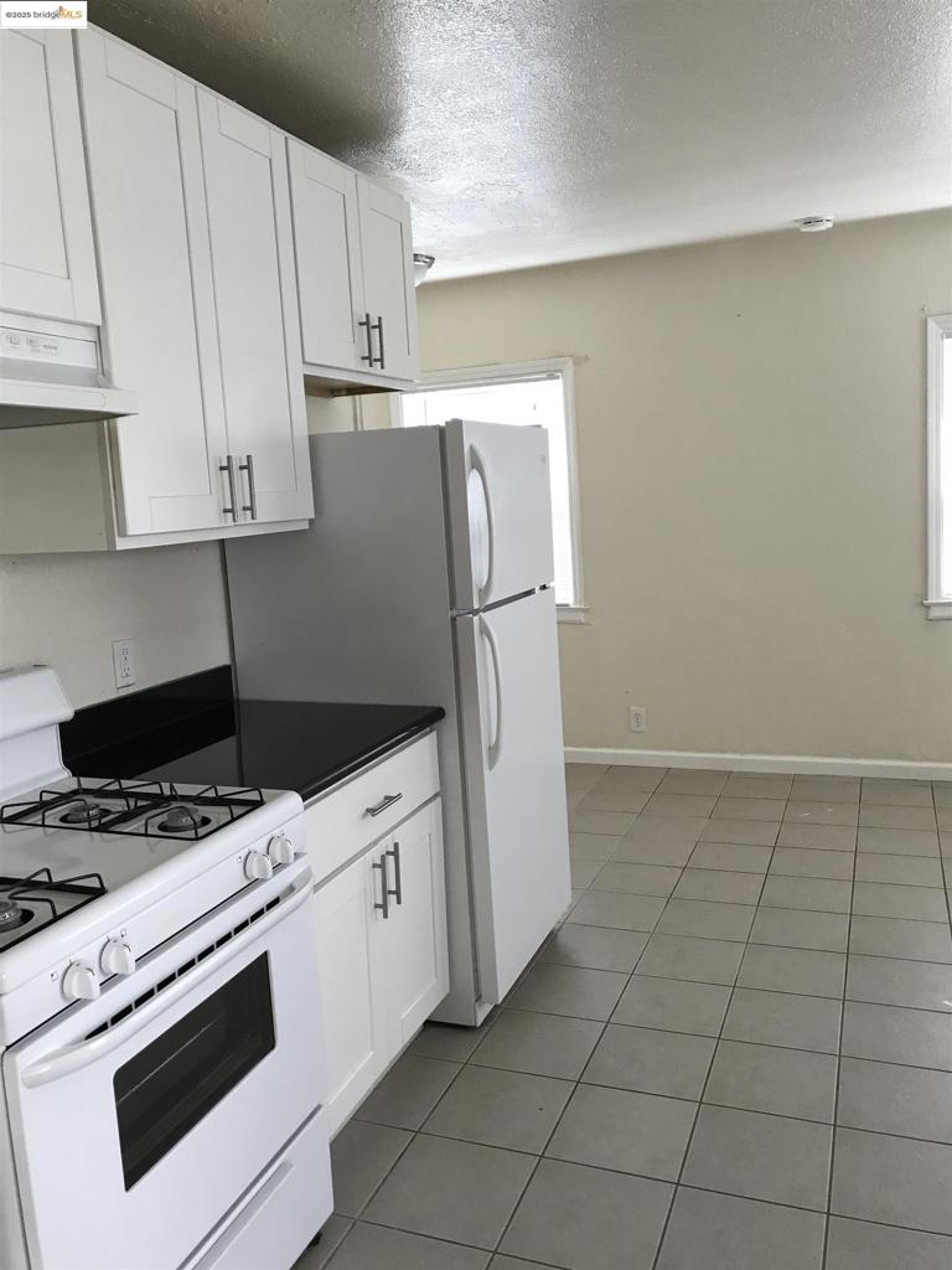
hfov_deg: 49.7
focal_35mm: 28
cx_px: 476
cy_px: 635
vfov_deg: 63.4
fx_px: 1027
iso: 32
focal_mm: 3.99
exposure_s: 1/30
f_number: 1.8
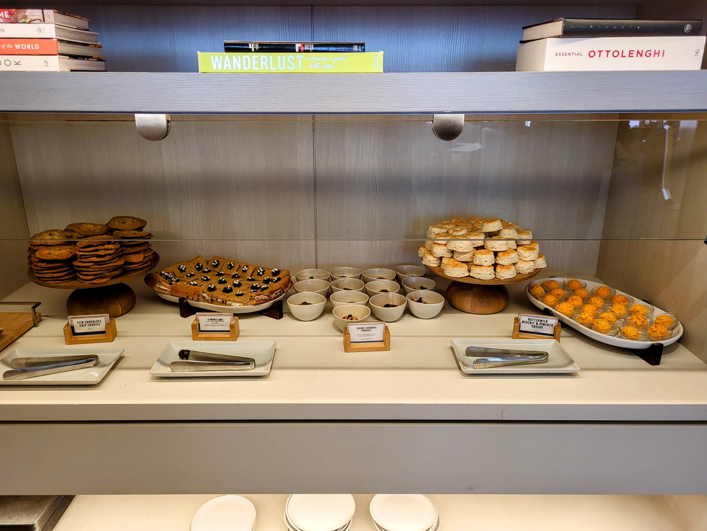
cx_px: 354
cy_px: 266
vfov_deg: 53.1
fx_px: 531
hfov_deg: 67.3
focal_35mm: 26
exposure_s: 1/120
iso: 160
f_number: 1.8
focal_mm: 5.4
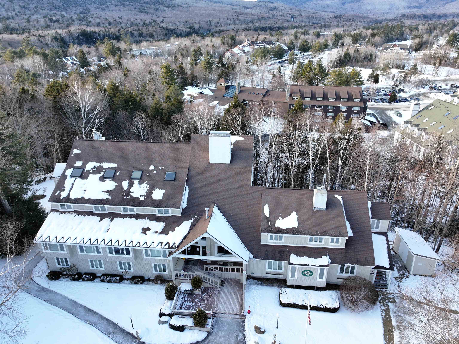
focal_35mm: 24
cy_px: 172
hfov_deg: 71.6
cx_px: 230
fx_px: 318
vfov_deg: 56.8
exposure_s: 1/120
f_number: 2.8
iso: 100
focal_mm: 12.29
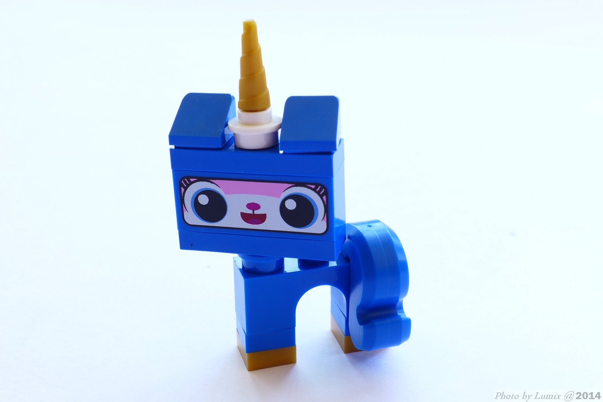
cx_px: 302
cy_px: 201
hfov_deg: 39.6
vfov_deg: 27.0
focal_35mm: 50
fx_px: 838
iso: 80
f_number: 4.5
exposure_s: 1/20
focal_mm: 9.8
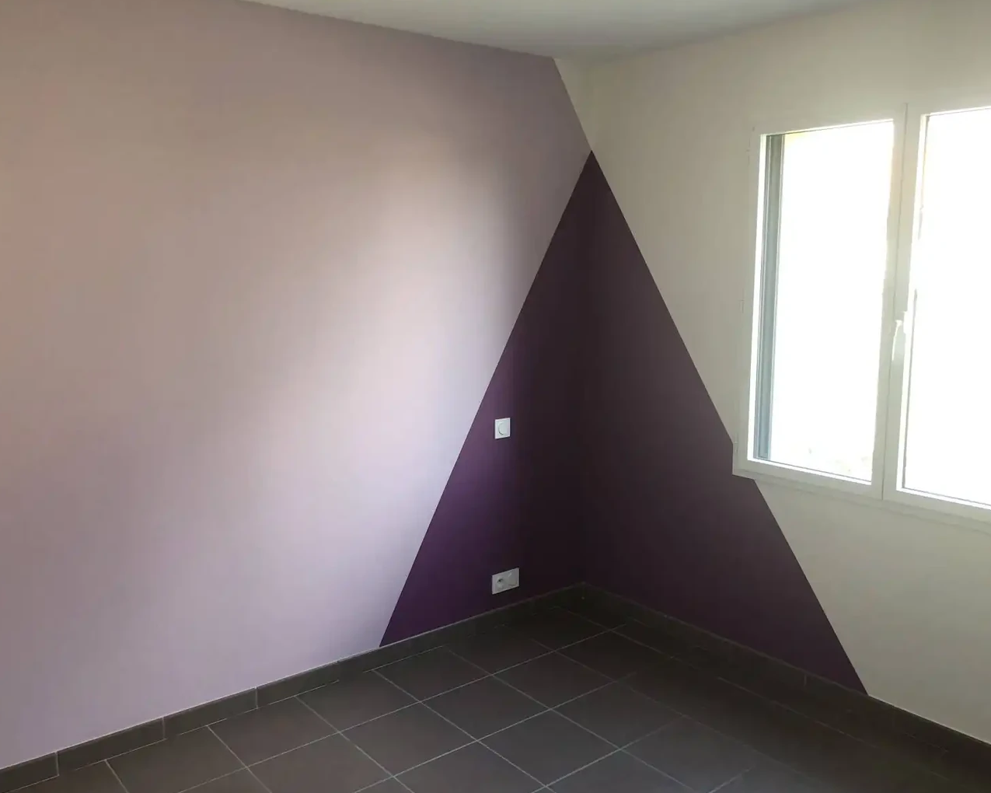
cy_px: 395
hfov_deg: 58.8
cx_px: 490
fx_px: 880
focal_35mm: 30
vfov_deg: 48.5
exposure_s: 1/30
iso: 20
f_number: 1.8
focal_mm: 3.99
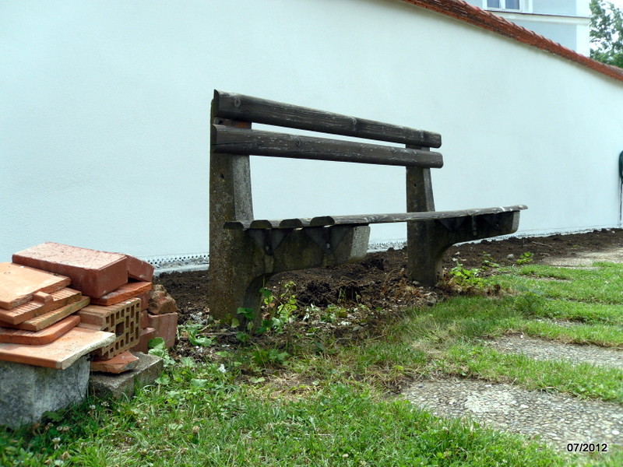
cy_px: 234
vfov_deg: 40.7
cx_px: 312
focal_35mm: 35
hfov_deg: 52.6
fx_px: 630
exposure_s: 1/430
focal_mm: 6.3
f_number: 3.5
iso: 80
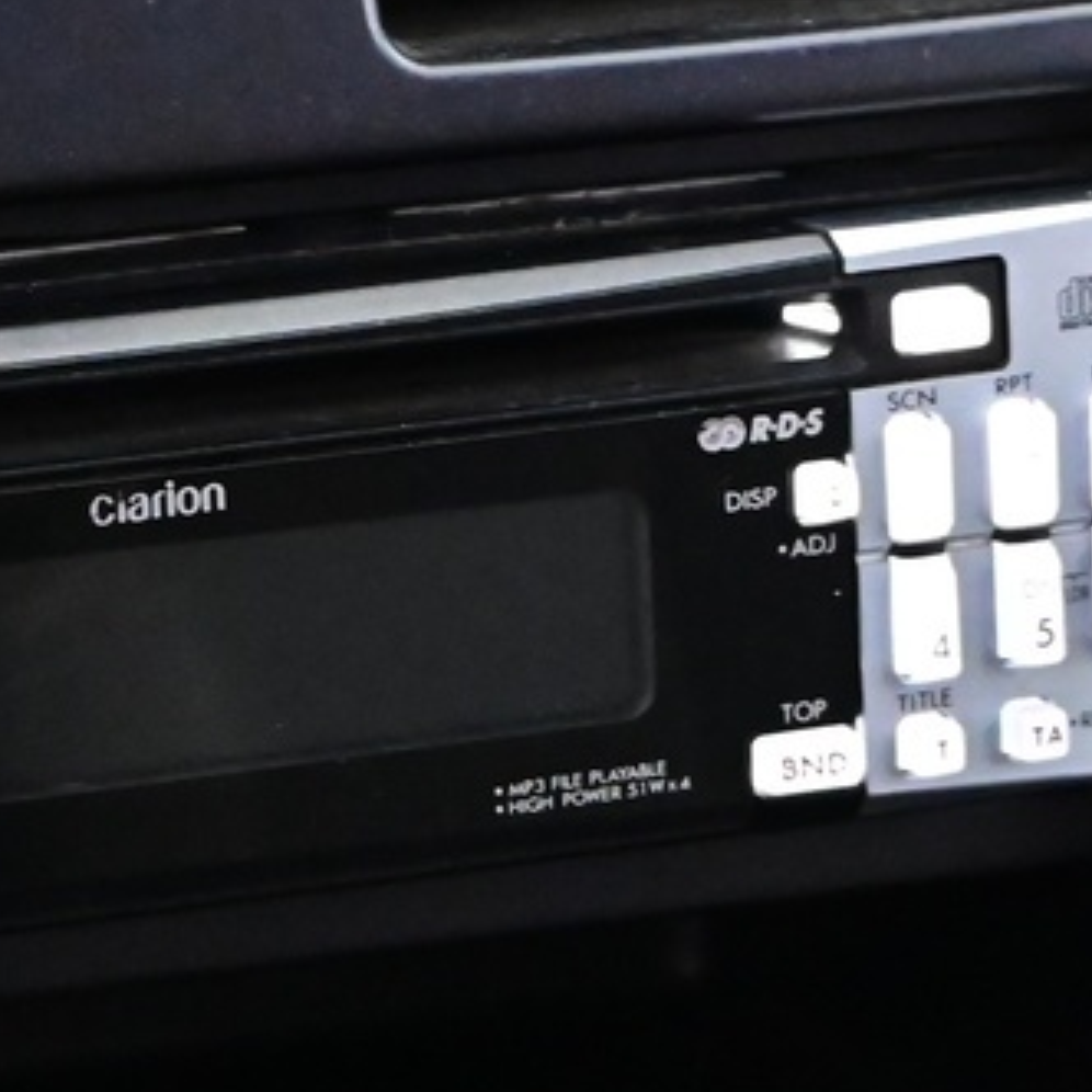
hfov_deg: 12.0
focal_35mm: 143
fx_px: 5106
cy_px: 234
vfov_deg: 12.2
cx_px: -178
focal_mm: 23
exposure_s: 1/25
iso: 5600
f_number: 4.2
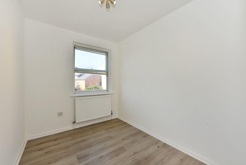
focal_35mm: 14
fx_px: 96
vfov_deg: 81.3
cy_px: 82
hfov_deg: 104.2
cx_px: 123
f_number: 8
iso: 200
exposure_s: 1/100
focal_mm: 14
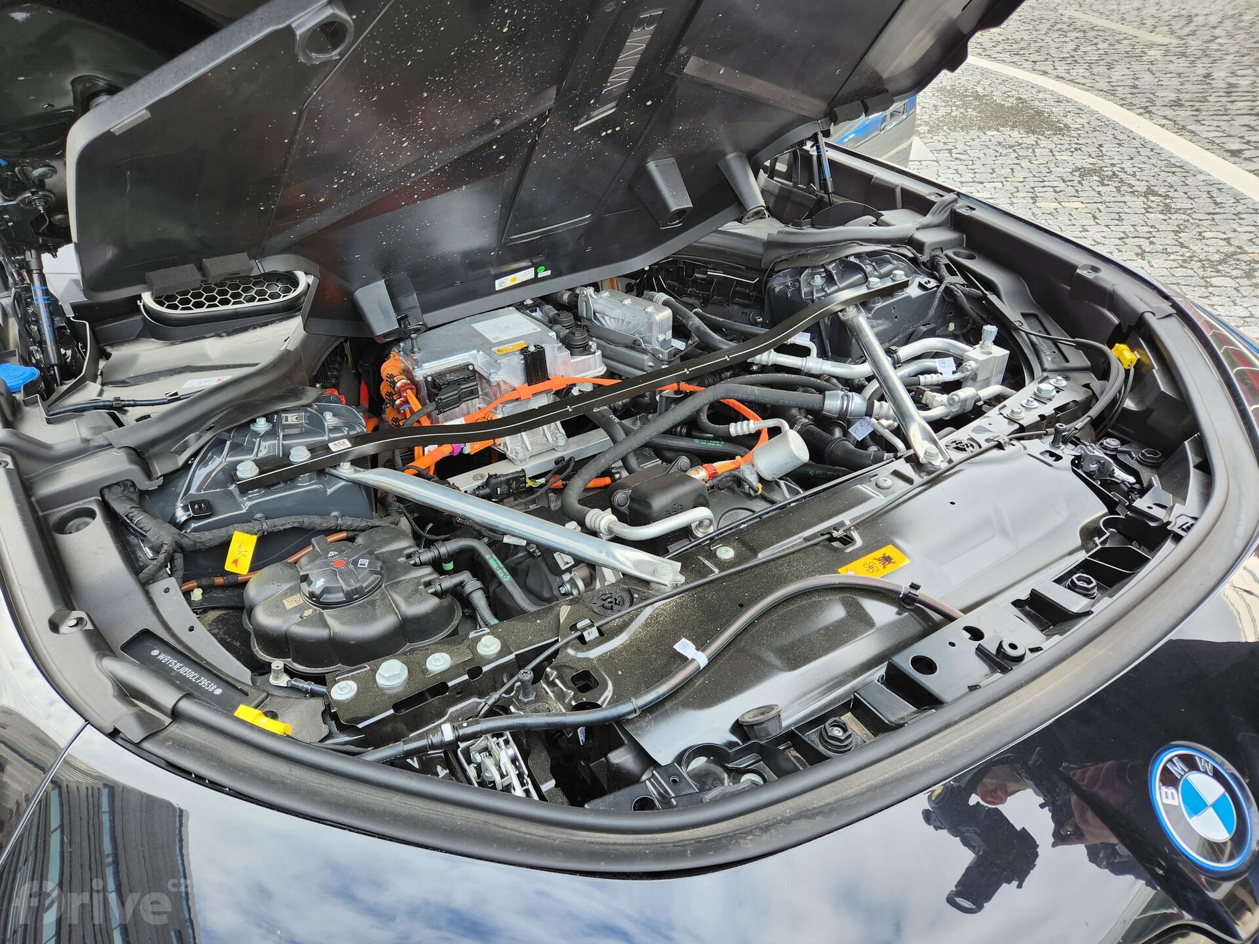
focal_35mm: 23
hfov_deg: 73.9
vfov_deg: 58.9
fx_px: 837
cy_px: 472
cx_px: 630
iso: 25
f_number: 1.8
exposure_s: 1/180
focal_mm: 5.4
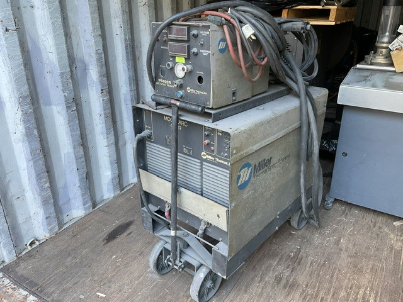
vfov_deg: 48.2
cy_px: 151
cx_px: 202
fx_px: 338
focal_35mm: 29
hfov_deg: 61.7
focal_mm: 3
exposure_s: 1/50
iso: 50
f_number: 1.8
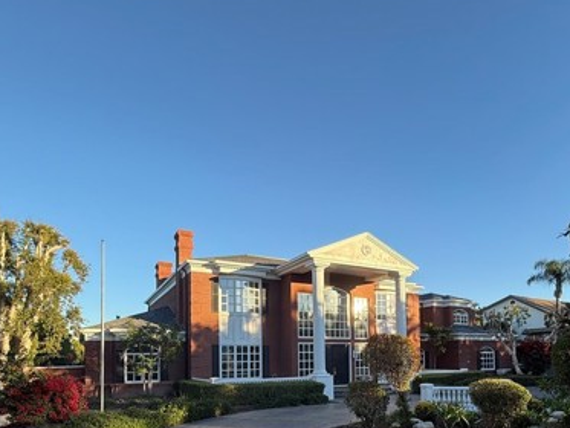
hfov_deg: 71.5
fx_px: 395
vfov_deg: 52.8
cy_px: 347
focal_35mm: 24
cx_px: 306
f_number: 2.2
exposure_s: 1/559
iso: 50
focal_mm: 2.22
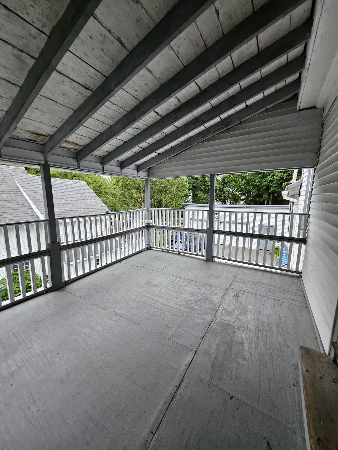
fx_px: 169
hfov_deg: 89.9
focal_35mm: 13
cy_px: 225
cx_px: 169
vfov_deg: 106.2
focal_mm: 1.74
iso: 125
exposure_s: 1/60
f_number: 2.2
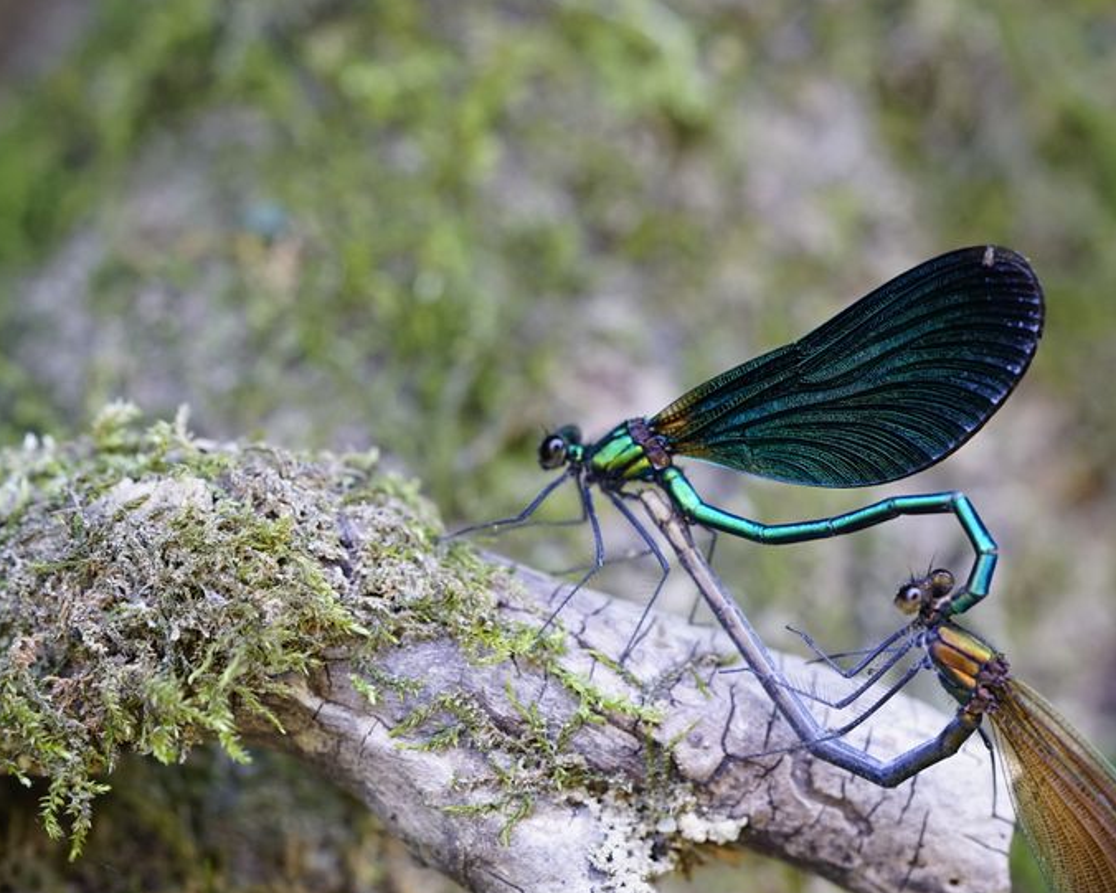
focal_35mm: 150
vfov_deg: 10.3
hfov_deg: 12.8
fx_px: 4955
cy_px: 437
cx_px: 840
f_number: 4.5
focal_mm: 90
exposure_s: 1/60
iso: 1000
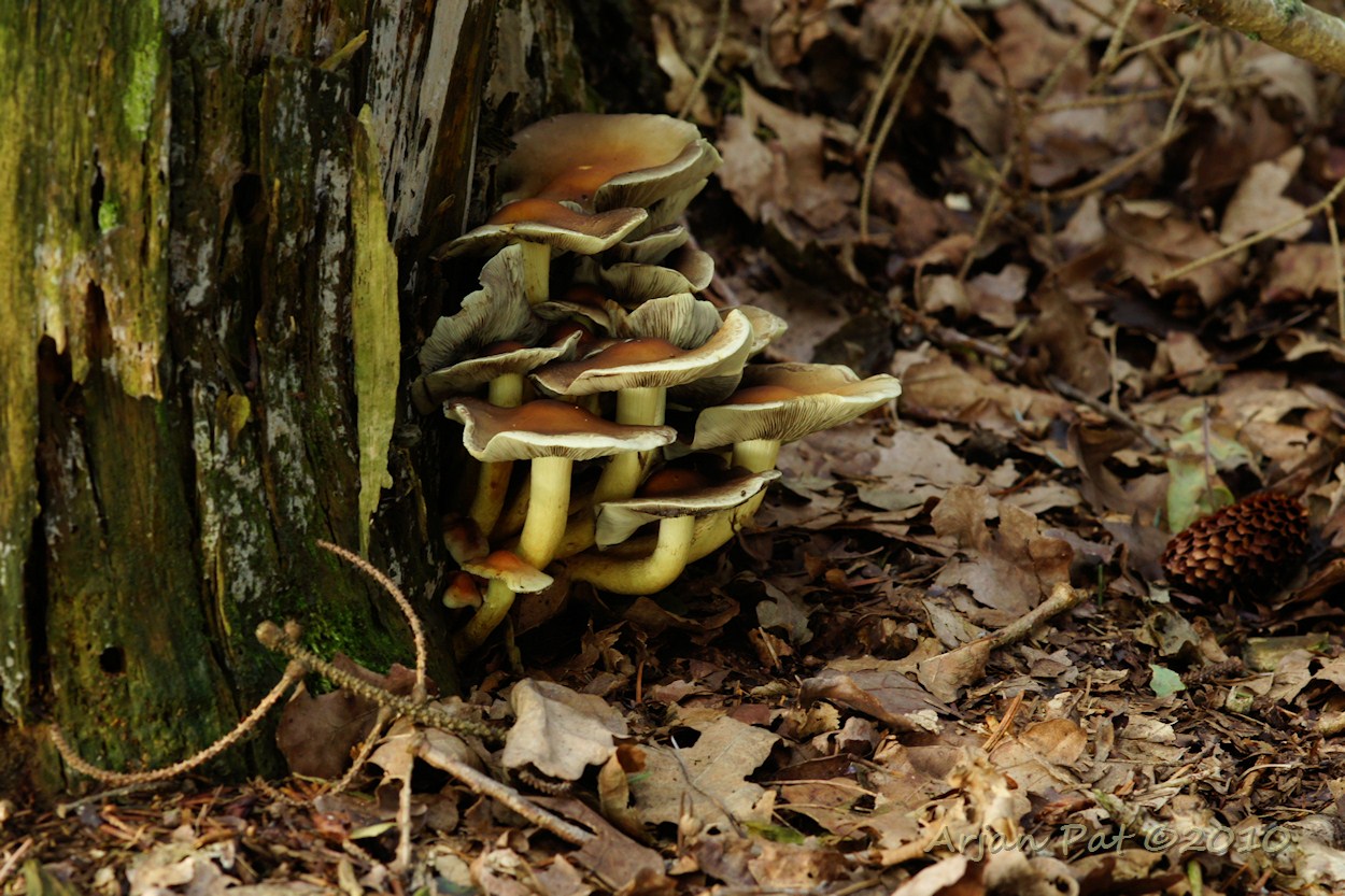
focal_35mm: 158
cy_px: 448
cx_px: 672
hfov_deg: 13.0
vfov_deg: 8.7
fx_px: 5883
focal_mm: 105
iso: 400
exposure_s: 1/6
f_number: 9
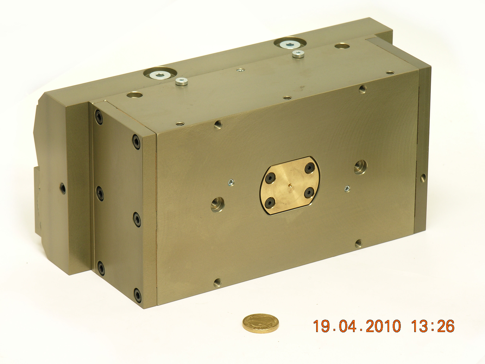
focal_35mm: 209
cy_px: 182
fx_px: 2928
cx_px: 242
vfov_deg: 7.1
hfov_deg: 9.5
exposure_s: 1/8
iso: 50
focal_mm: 53.3
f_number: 5.3
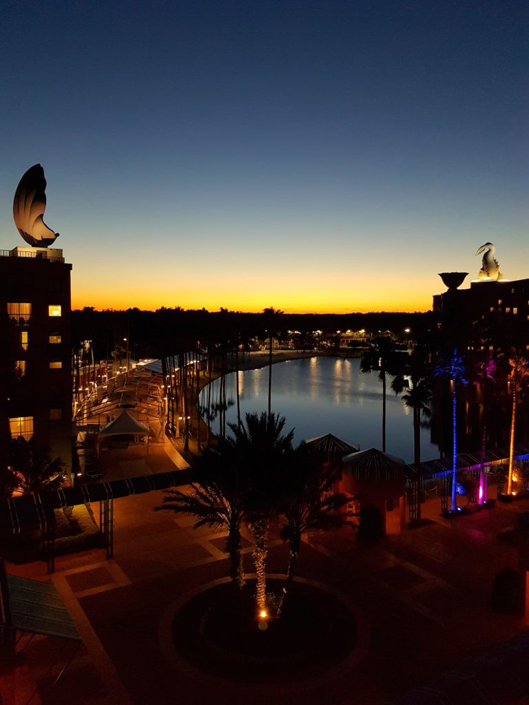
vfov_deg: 67.3
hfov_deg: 53.1
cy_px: 352
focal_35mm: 26
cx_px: 264
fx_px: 530
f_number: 1.7
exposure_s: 1/17
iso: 250
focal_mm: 4.2
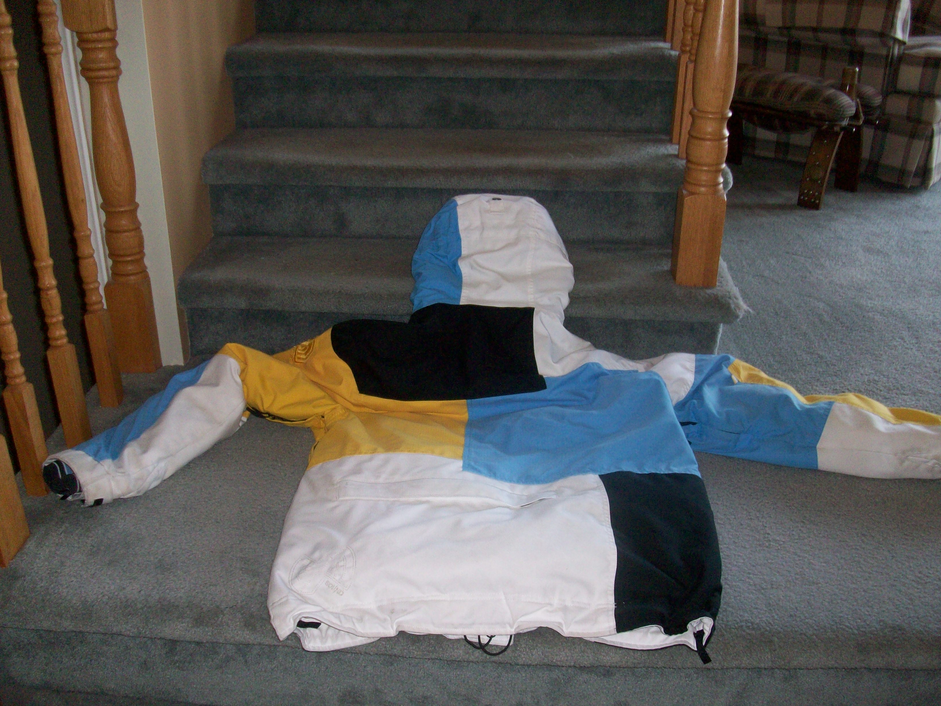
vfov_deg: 41.8
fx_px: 924
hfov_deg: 54.0
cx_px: 470
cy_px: 353
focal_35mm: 34
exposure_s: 1/60
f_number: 2.8
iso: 160
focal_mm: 5.7
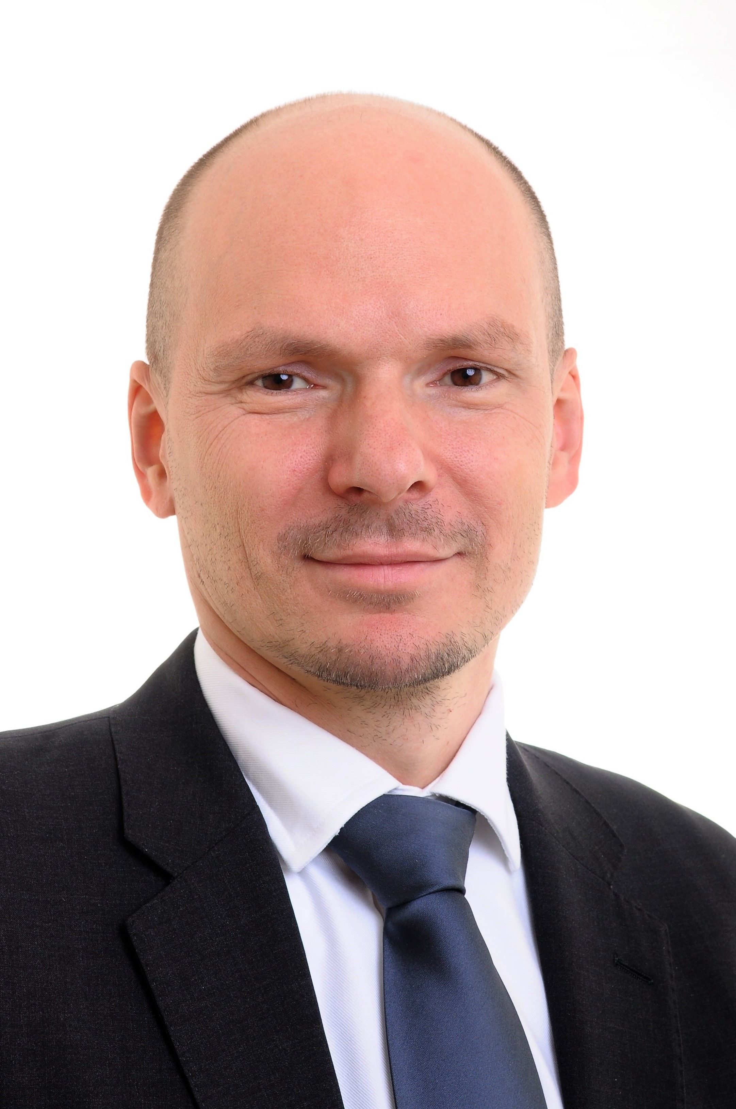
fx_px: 2076
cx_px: 368
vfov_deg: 29.9
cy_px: 554
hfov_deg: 20.1
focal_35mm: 68
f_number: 9
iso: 200
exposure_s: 1/160
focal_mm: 45
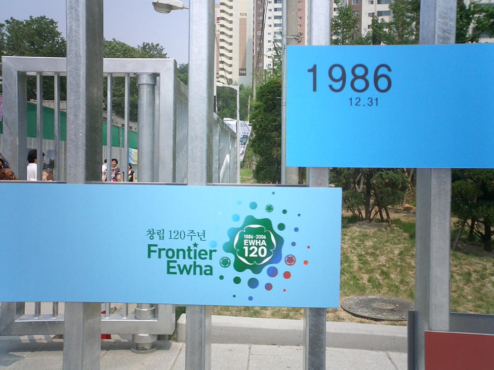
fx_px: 528
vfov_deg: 38.7
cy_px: 185
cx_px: 247
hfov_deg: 50.1
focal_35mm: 37
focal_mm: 5.6
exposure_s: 1/1000
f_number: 3.5
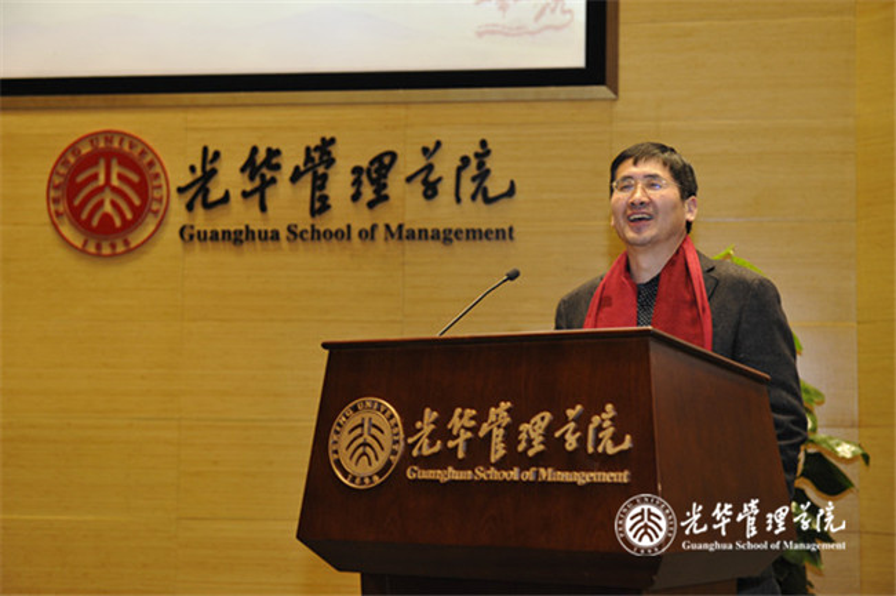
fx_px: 1740
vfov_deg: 19.4
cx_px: 448
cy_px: 298
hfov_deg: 28.9
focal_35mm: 70
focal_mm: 70
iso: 1600
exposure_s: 1/60
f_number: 4.8
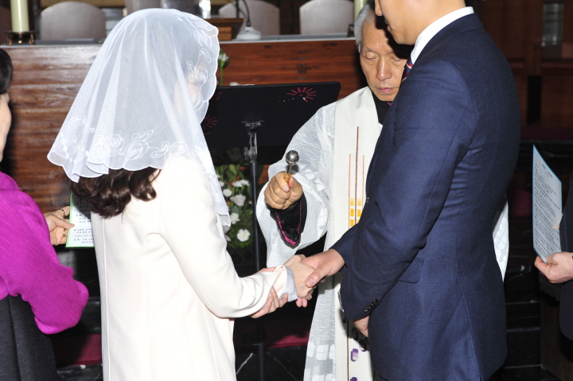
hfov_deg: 28.9
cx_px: 286
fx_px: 1113
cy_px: 190
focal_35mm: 70
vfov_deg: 19.4
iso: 200
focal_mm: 70
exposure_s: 1/60
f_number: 5.6
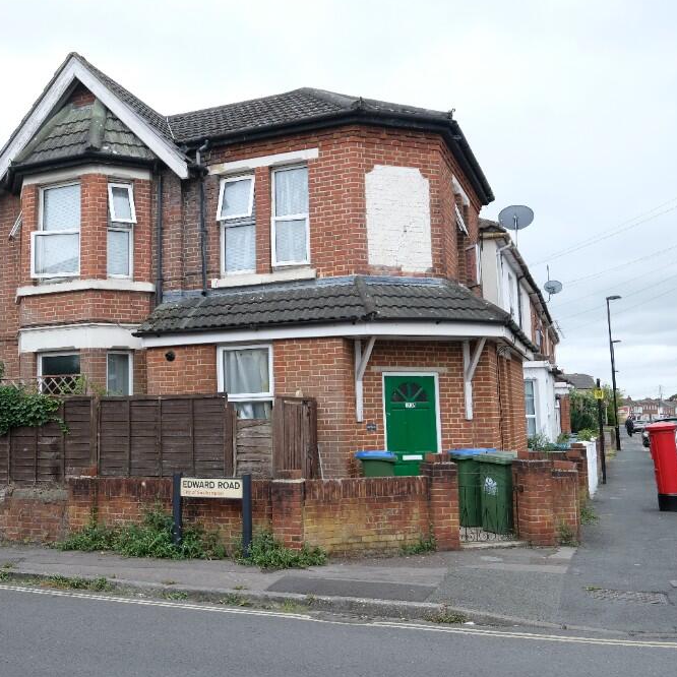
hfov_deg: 47.6
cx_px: 220
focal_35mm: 34
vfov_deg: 48.4
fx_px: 752
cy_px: 335
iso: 200
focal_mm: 17.4
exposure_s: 1/180
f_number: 5
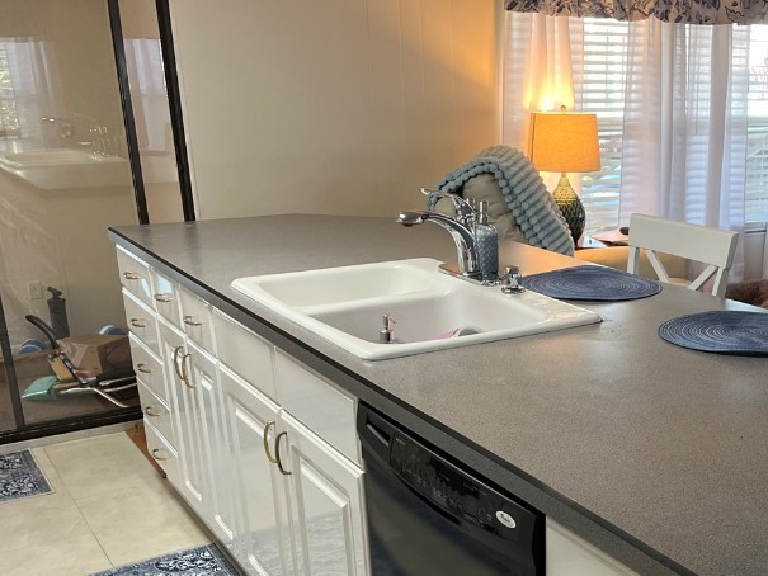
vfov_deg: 32.4
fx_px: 976
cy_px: 417
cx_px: 588
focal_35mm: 44
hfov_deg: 41.5
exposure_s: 1/120
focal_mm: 5.1
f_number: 1.6
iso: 125
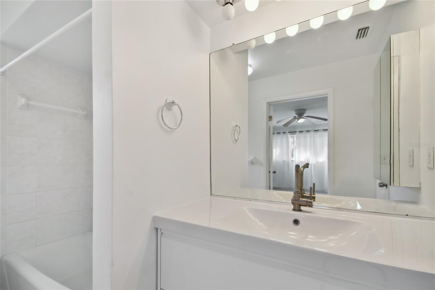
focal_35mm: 15
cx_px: 218
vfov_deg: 77.3
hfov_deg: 100.4
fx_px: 181
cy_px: 145
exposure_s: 1/80
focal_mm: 10
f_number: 7.1
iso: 100
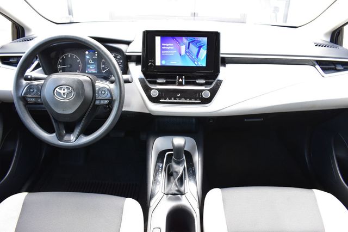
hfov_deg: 67.4
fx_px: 261
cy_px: 116
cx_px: 174
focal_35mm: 27
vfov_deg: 47.9
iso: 1250
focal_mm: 18
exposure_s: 1/15
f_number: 6.3
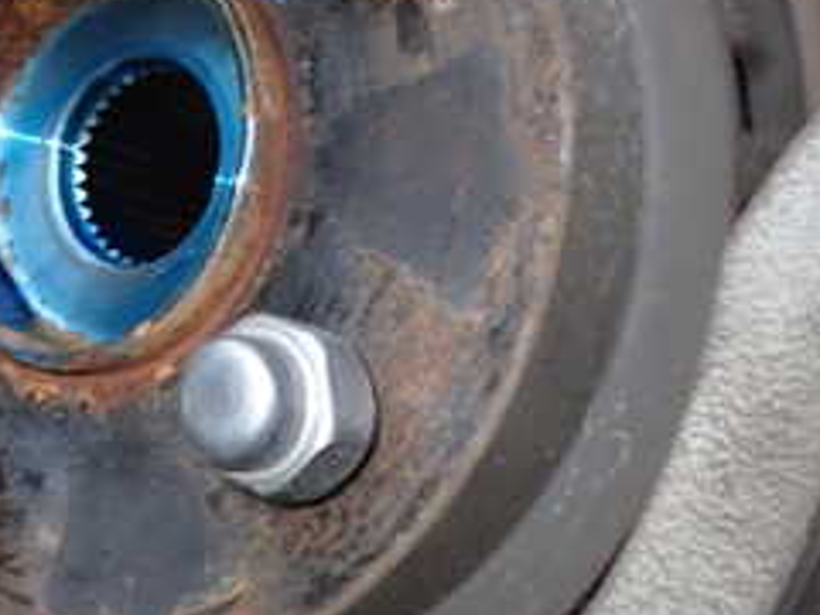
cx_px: 55
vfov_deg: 18.9
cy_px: -48
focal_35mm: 75
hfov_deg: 25.1
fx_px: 1777
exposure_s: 1/30
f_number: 6.3
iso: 100
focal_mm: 5.4
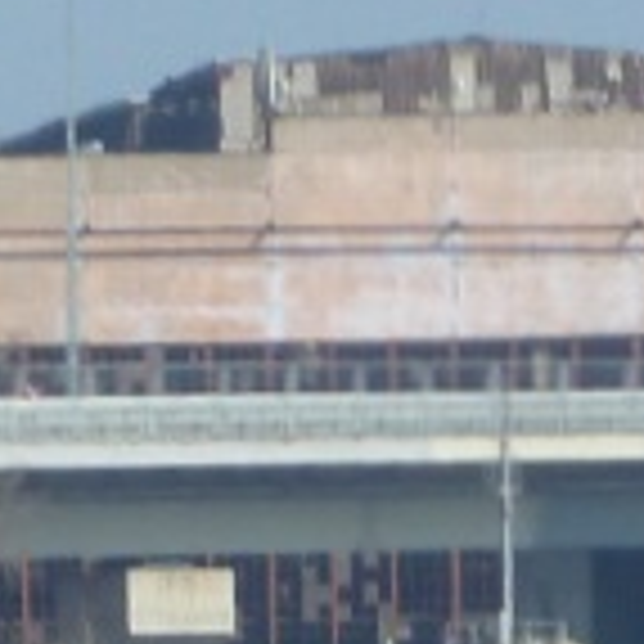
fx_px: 21259
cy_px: 700
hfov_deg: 1.7
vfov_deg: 1.7
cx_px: 777
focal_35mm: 1010
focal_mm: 24.1
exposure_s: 1/400
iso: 80
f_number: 4.5
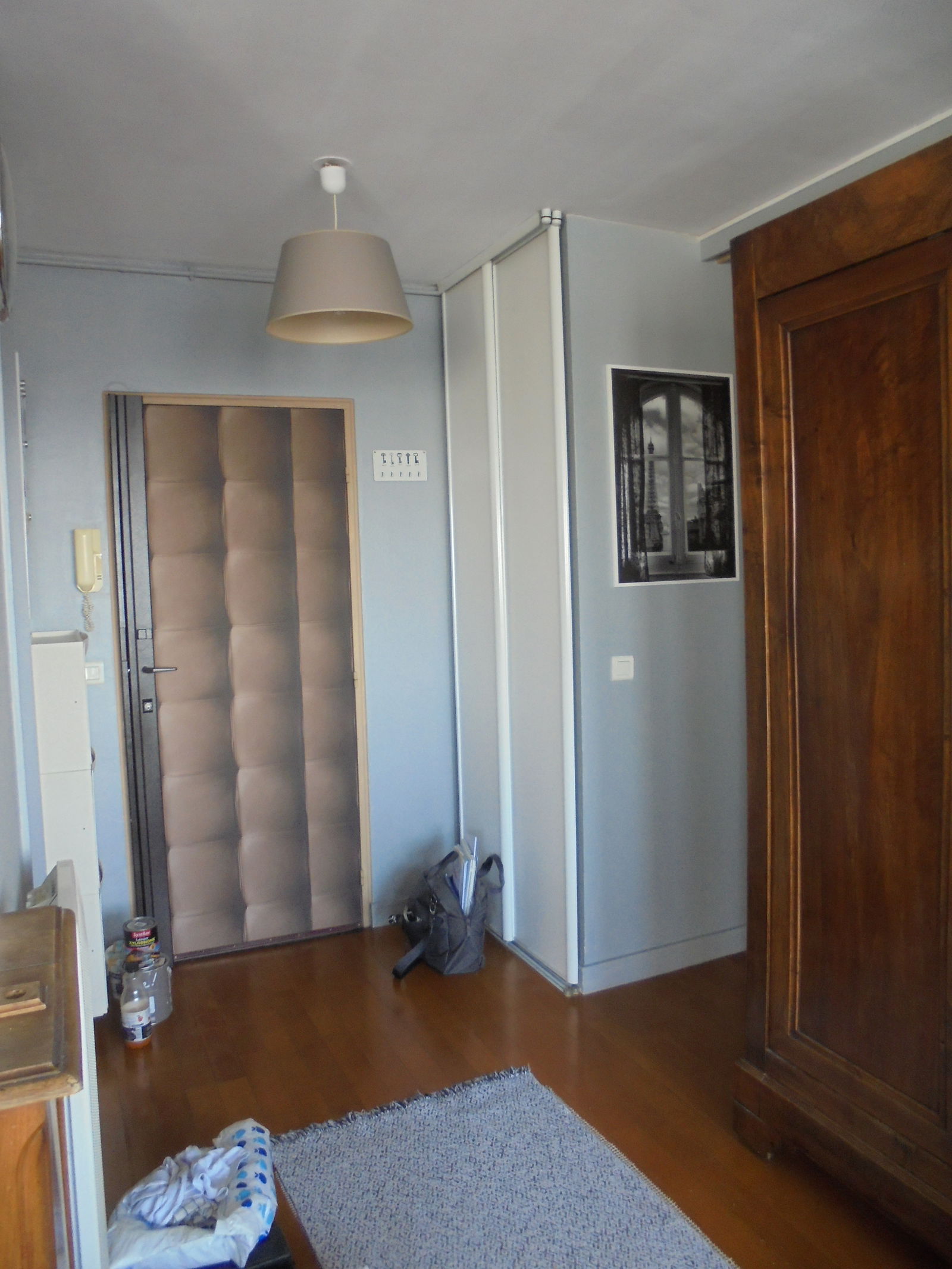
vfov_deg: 67.3
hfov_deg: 53.1
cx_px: 476
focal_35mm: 26
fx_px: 953
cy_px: 634
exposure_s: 1/30
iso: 250
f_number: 3.5
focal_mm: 4.6
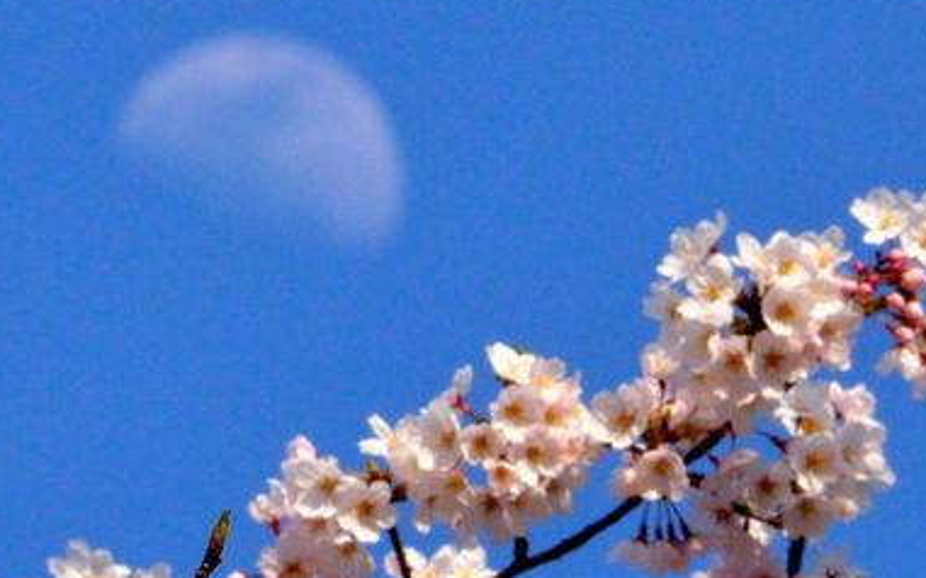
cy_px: 204
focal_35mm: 1231
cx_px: 318
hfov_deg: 1.7
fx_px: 31062
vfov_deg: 1.1
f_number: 29
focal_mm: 300
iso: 1600
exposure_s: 1/500
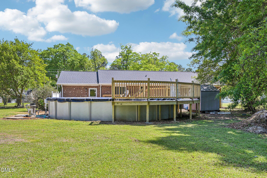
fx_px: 222
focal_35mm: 30
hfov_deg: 61.9
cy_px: 89
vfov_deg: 43.6
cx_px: 134
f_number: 8
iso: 100
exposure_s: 1/160
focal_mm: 30
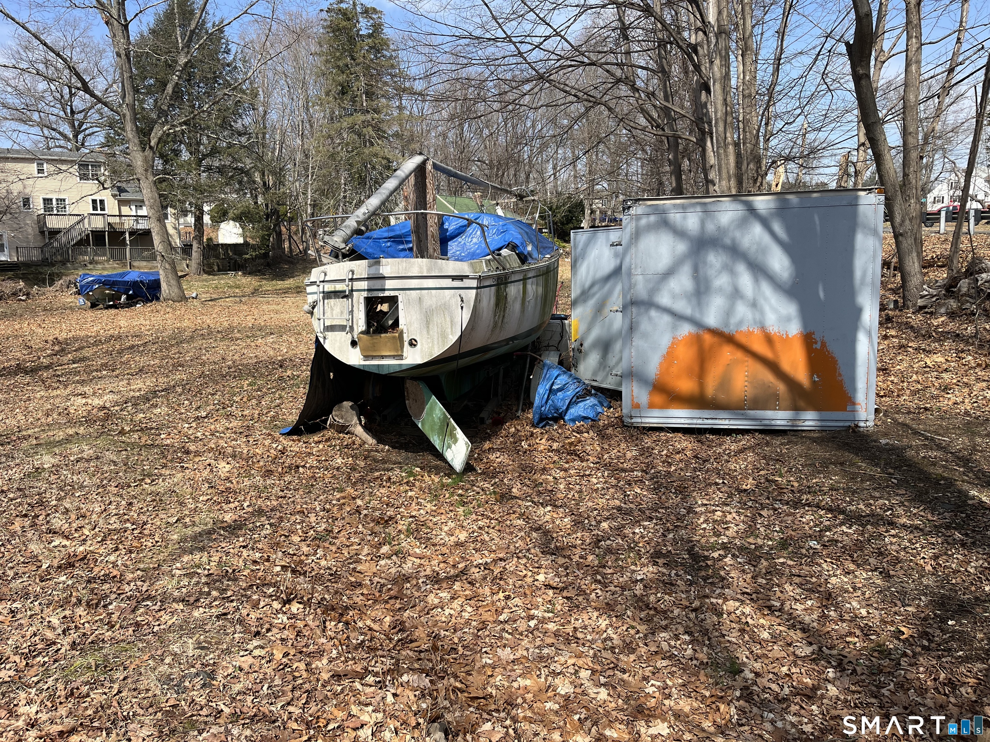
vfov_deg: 53.1
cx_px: 495
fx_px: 744
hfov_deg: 67.3
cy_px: 371
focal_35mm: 26
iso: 50
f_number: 1.6
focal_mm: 5.1
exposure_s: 1/1992
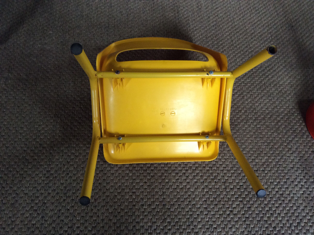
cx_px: 157
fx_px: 290
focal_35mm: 32
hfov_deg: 56.9
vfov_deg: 44.1
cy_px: 118
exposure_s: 1/25
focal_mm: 3.3
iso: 160
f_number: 2.4
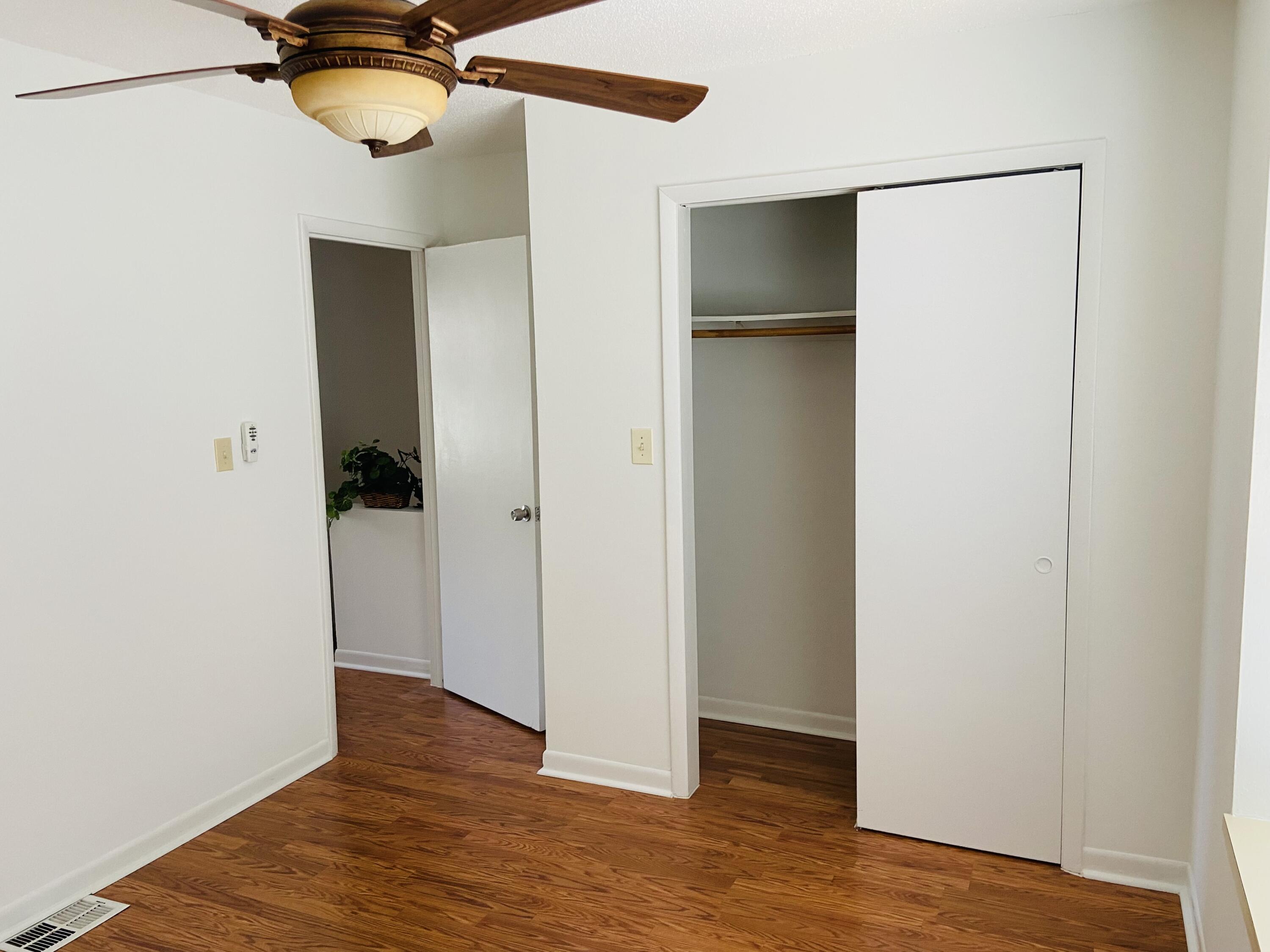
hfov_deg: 67.3
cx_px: 635
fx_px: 954
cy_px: 476
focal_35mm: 26
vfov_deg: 53.1
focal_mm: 4.25
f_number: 1.8
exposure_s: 1/75
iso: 125
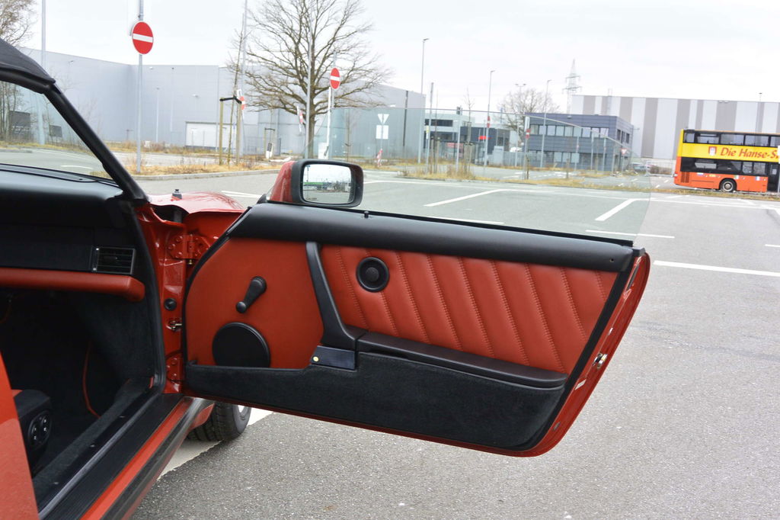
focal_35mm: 39
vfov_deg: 34.2
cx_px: 390
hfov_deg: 49.6
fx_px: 845
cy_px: 260
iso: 180
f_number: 4
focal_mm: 14.5
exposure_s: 1/60
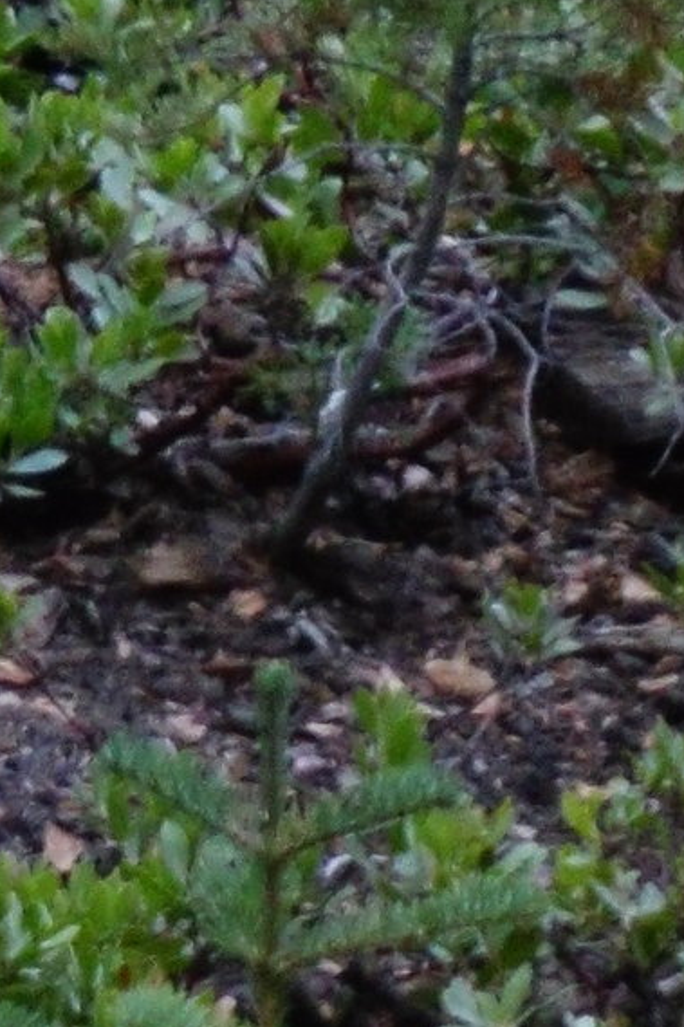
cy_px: -1686
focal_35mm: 659
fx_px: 18791
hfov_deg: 2.1
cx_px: -1225
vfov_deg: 3.1
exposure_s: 1/20
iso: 800
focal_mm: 37.1
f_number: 5.6
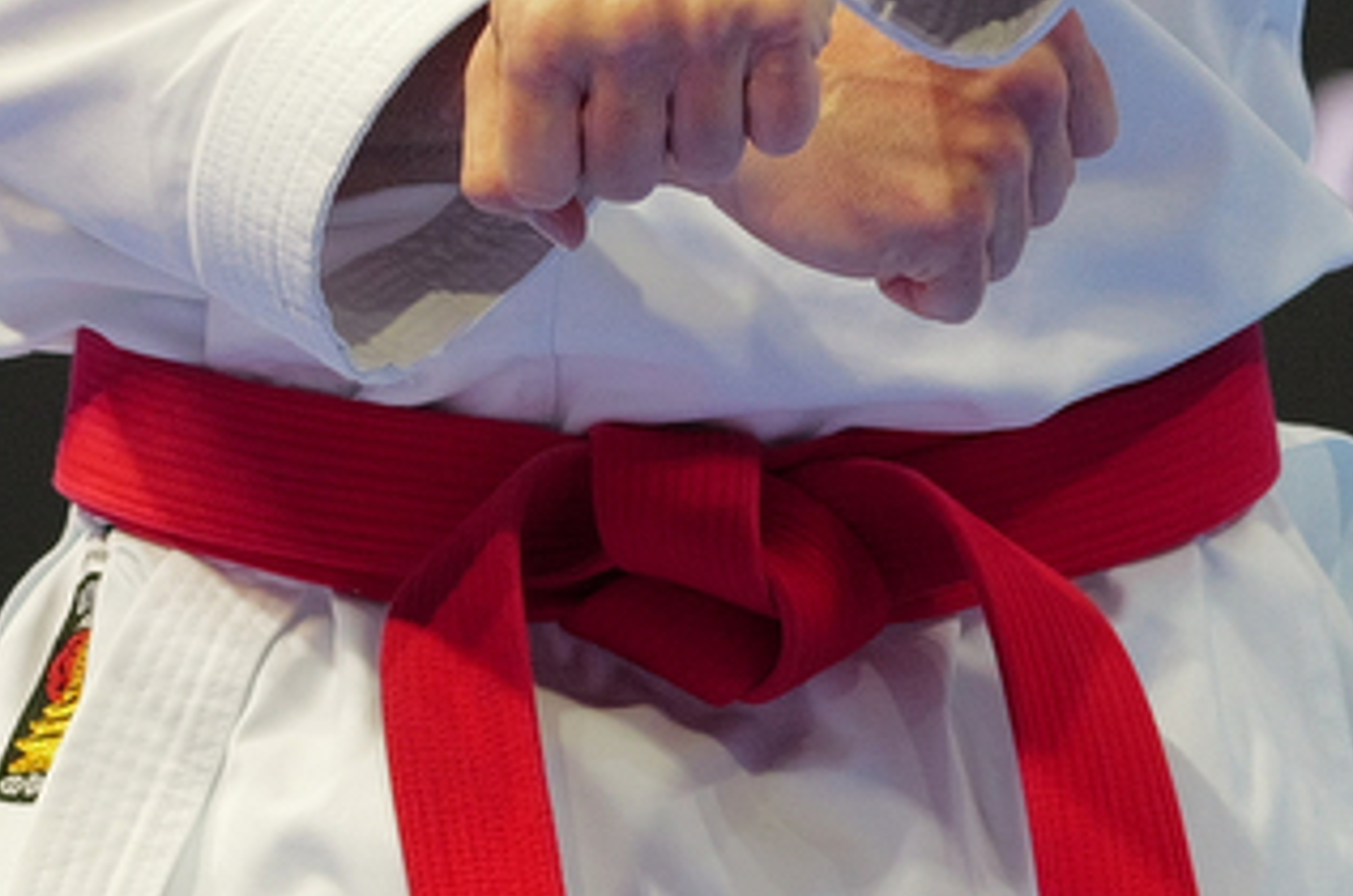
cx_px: 662
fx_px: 34582
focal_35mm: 922
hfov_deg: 2.2
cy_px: 567
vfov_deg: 1.5
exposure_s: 1/500
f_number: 2.8
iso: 1000
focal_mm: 117
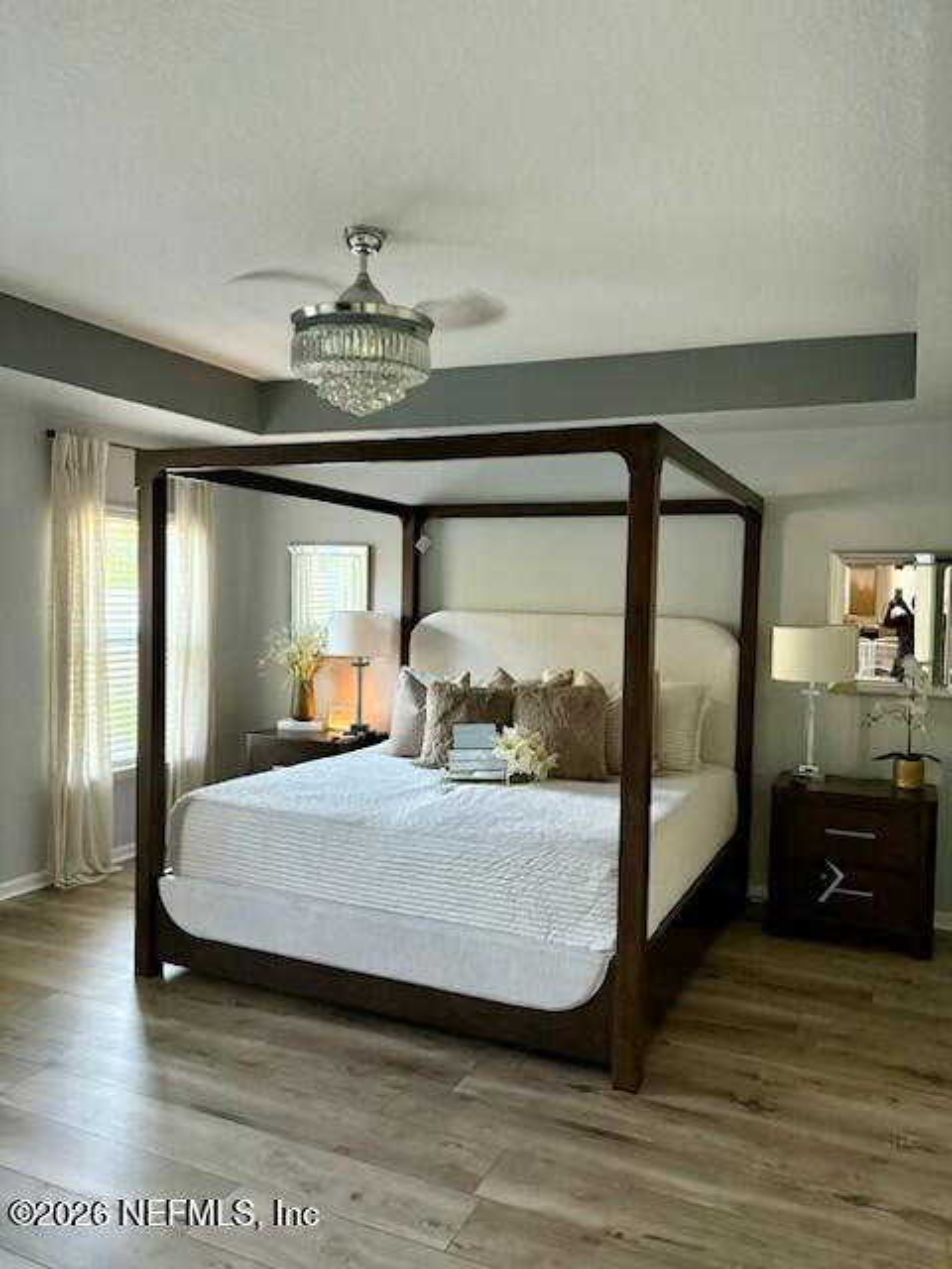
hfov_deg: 53.1
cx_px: 476
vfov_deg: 67.3
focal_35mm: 26
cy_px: 634
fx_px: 953
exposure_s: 1/60
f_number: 1.6
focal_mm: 5.96
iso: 400
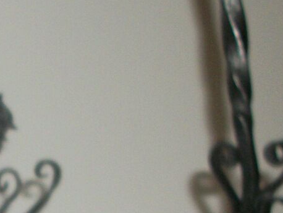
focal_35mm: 143
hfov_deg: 13.4
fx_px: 1170
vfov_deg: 10.2
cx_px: -74
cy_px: 263
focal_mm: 5.7
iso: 80
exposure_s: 1/30
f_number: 2.9
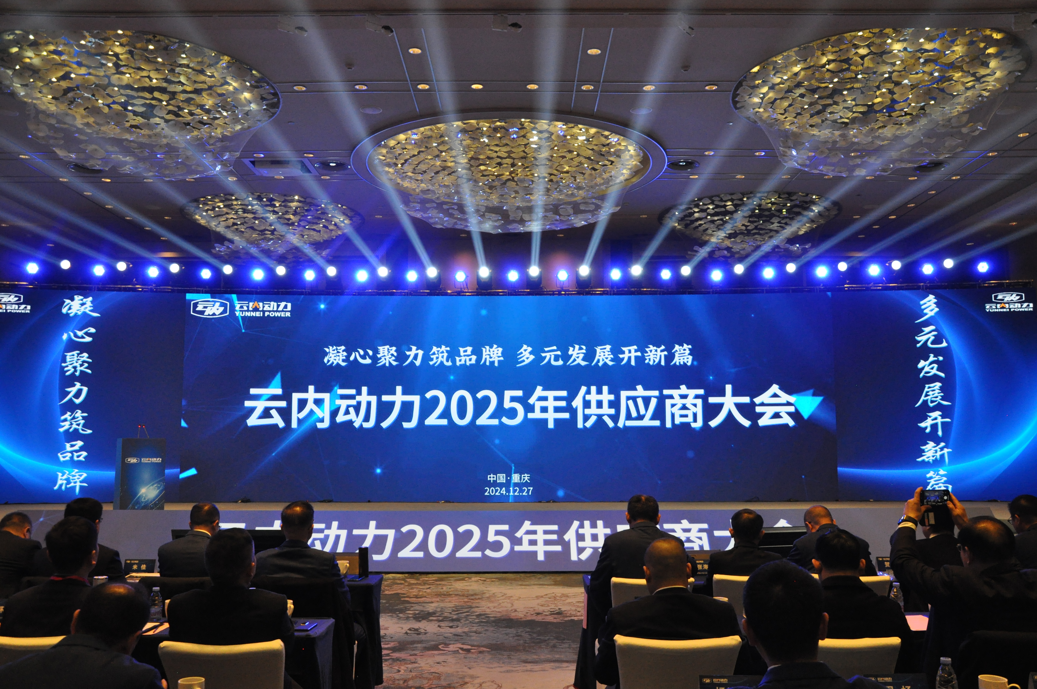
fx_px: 906
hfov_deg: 59.6
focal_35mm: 32
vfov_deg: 41.6
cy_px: 344
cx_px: 518
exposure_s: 1/160
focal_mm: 21
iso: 1600
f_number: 6.3
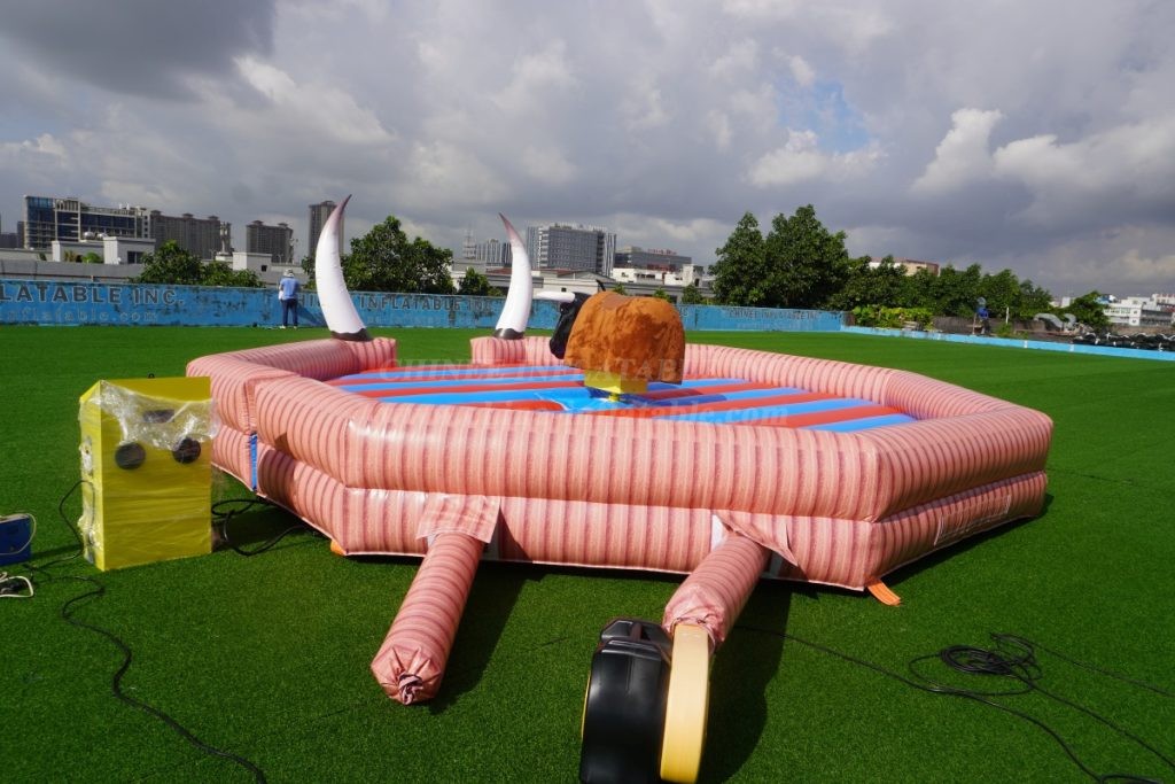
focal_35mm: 24
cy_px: 392
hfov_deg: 73.7
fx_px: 783
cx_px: 588
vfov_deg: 53.1
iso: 100
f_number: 10
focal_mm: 16
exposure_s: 1/250
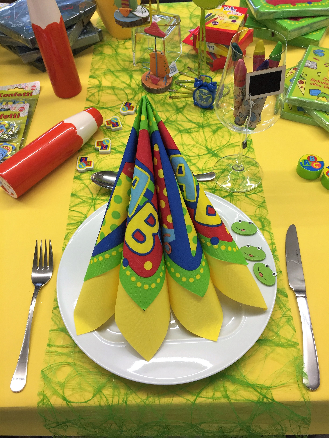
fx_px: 367
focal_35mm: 29
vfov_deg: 61.7
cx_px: 164
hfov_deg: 48.2
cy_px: 219
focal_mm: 4.15
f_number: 2.2
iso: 64
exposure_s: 1/33
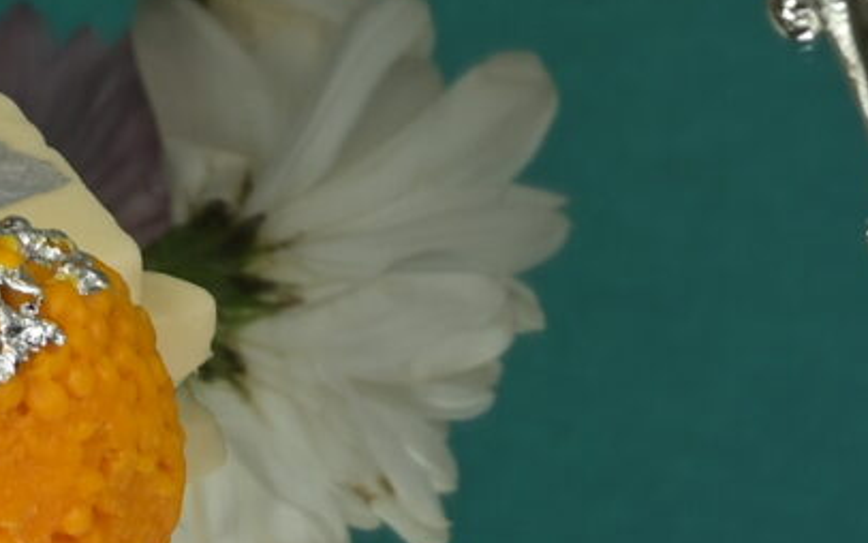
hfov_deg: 4.7
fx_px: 10648
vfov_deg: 2.9
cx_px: 1095
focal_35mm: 450
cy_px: -734
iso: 125
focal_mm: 70
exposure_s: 1/13
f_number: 13
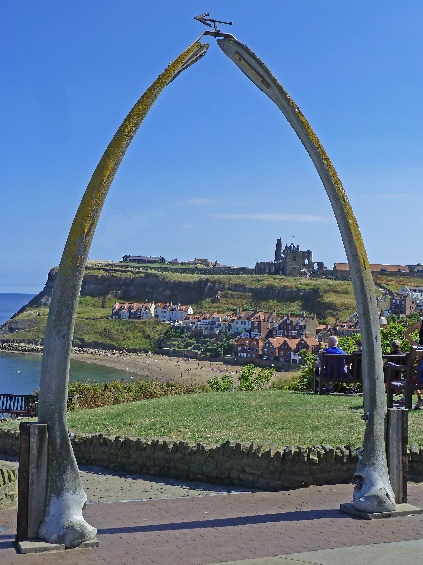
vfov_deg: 42.9
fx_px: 717
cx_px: 212
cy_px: 282
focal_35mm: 44
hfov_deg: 32.9
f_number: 5
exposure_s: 1/400
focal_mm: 7.3
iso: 80
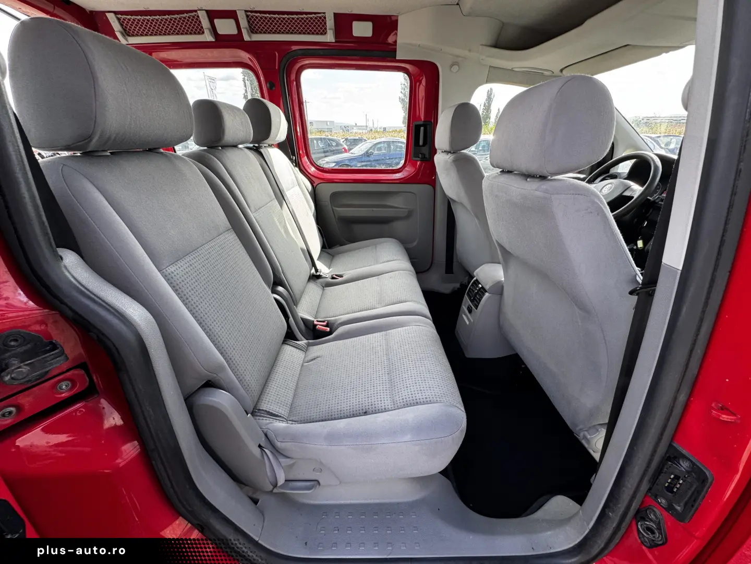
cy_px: 282
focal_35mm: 14
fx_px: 304
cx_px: 376
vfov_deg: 85.7
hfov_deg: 102.1
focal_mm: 2.22
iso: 40
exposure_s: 1/99
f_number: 2.2
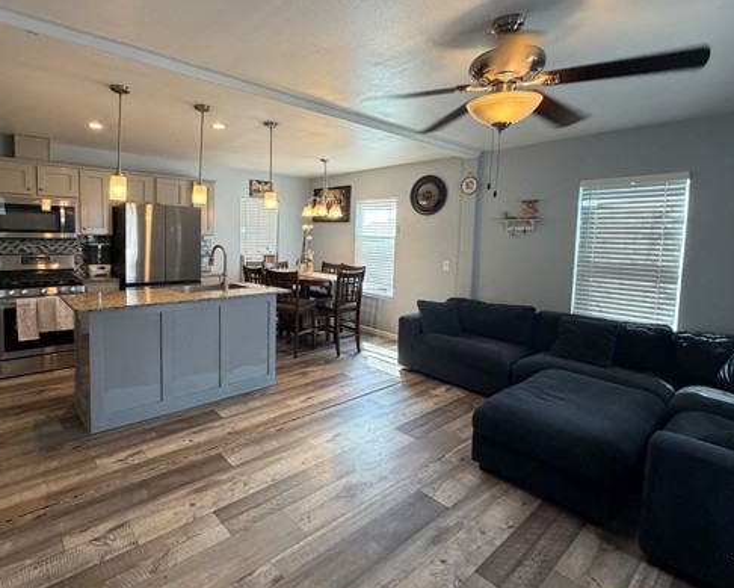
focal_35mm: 18
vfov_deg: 73.6
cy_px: 263
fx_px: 391
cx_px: 290
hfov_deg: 85.2
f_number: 2.2
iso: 200
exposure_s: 1/120
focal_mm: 2.22
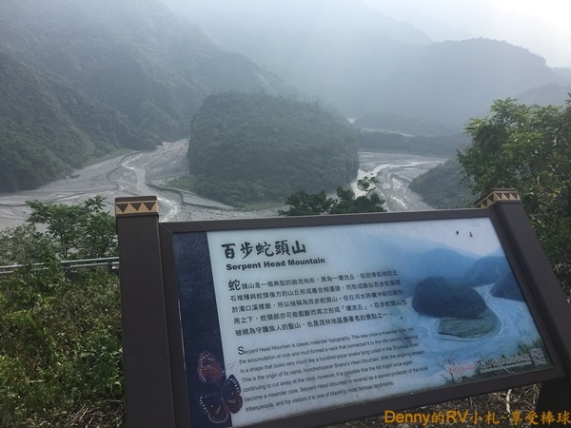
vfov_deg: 48.2
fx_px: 478
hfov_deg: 61.7
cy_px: 214
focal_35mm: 29
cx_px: 286
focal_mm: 4.15
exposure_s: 1/855
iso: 25
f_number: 2.2
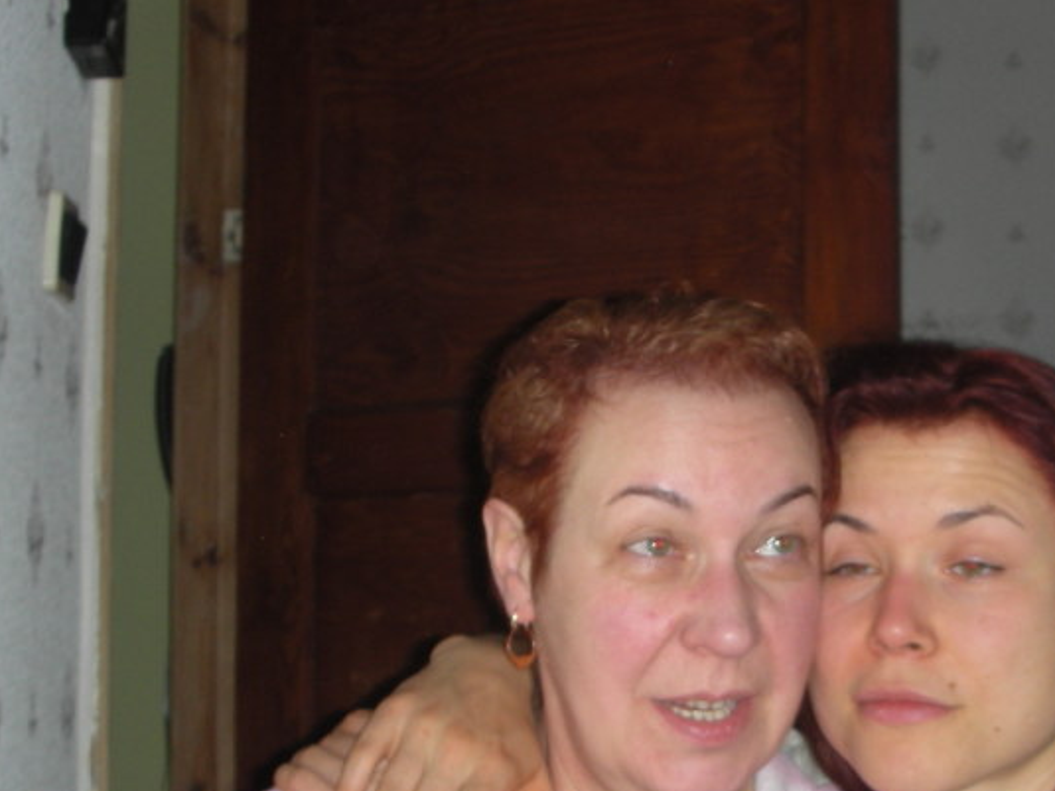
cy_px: 584
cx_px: 674
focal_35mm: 67
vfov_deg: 21.7
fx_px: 2042
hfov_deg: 28.8
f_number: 3
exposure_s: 1/60.1
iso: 50
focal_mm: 5.8
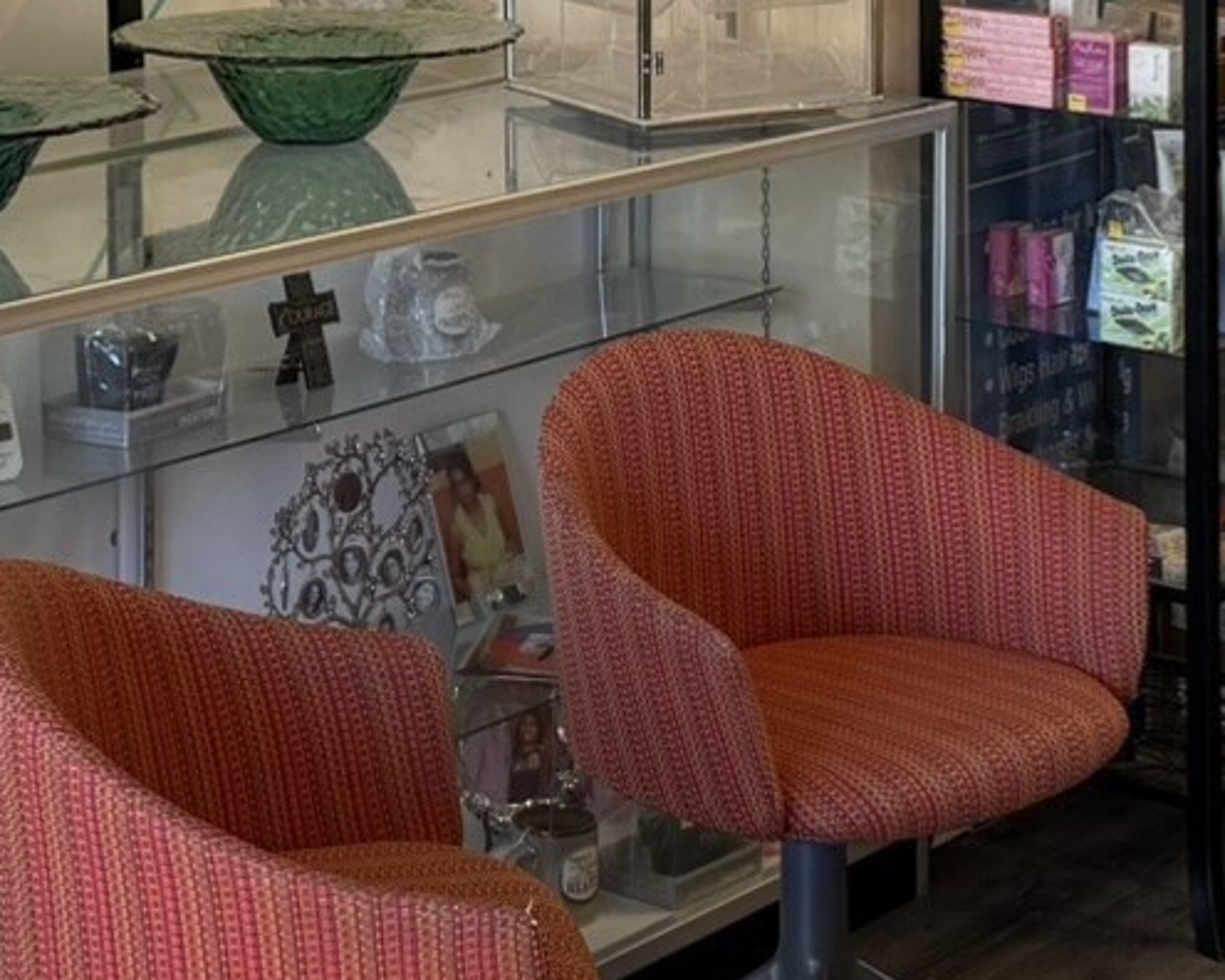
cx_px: 577
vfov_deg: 15.1
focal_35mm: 97
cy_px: -299
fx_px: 3517
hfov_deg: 19.8
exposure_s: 1/104
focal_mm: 6.76
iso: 200
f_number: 1.78
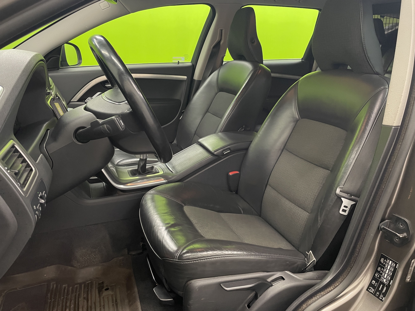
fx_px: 312
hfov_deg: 67.3
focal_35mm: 26
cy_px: 156
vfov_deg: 53.1
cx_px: 208
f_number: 1.6
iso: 125
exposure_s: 1/50
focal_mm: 4.2
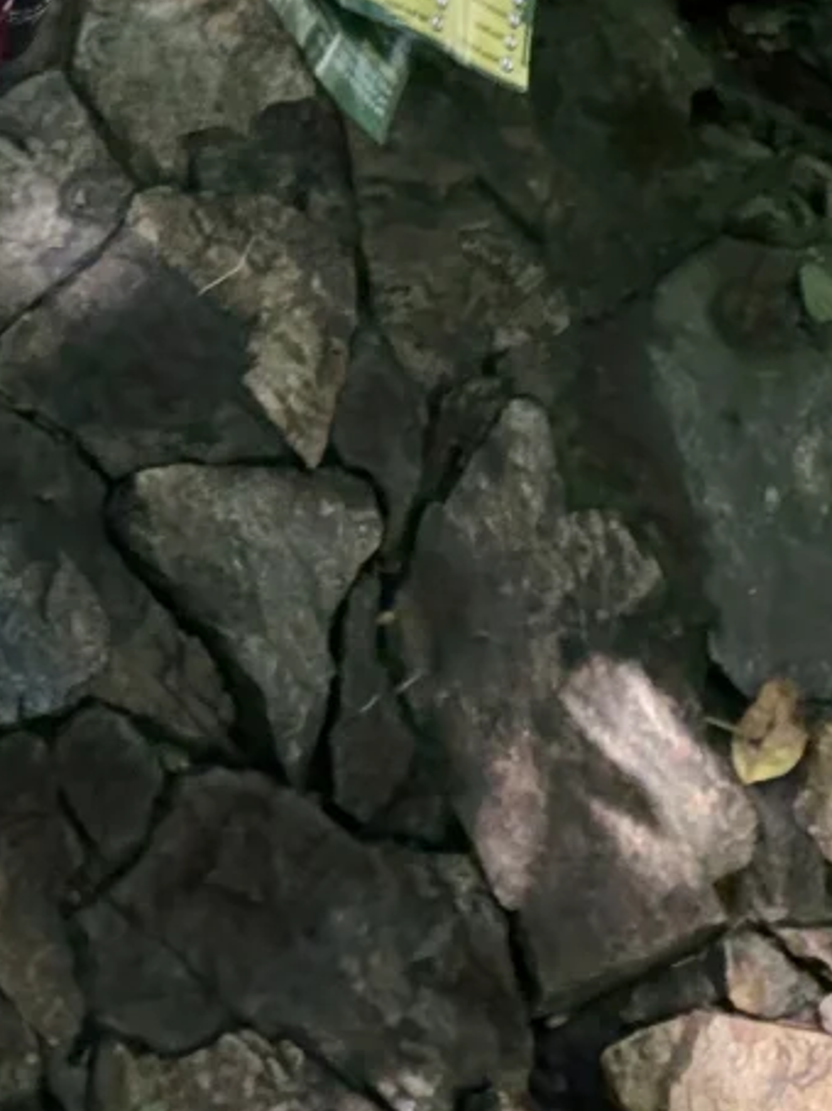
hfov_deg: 19.2
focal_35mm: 73
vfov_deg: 23.0
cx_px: -125
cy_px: -418
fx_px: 2342
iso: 80
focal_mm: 2.69
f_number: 1.9
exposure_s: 1/108
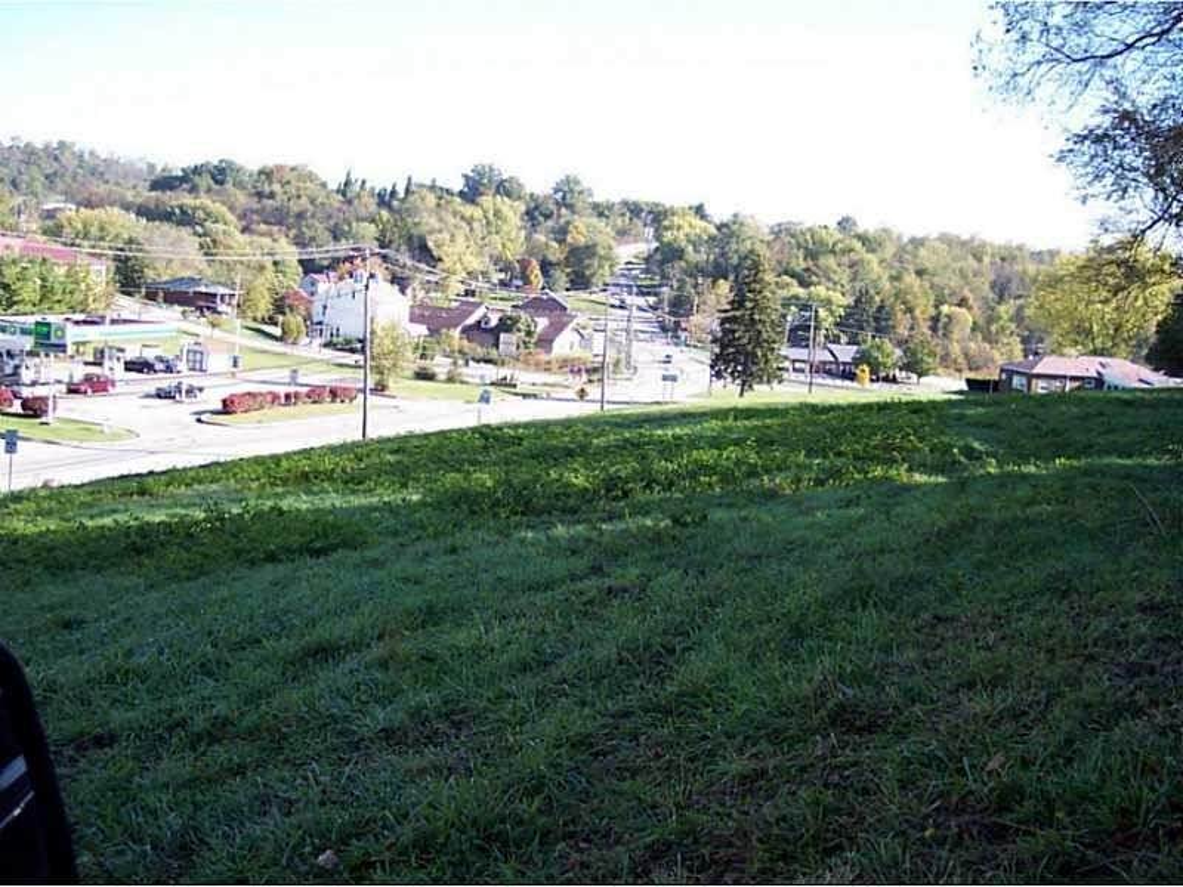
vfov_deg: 37.7
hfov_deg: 49.0
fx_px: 1299
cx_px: 592
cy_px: 444
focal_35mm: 38
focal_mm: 8
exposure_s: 1/500
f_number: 2.8
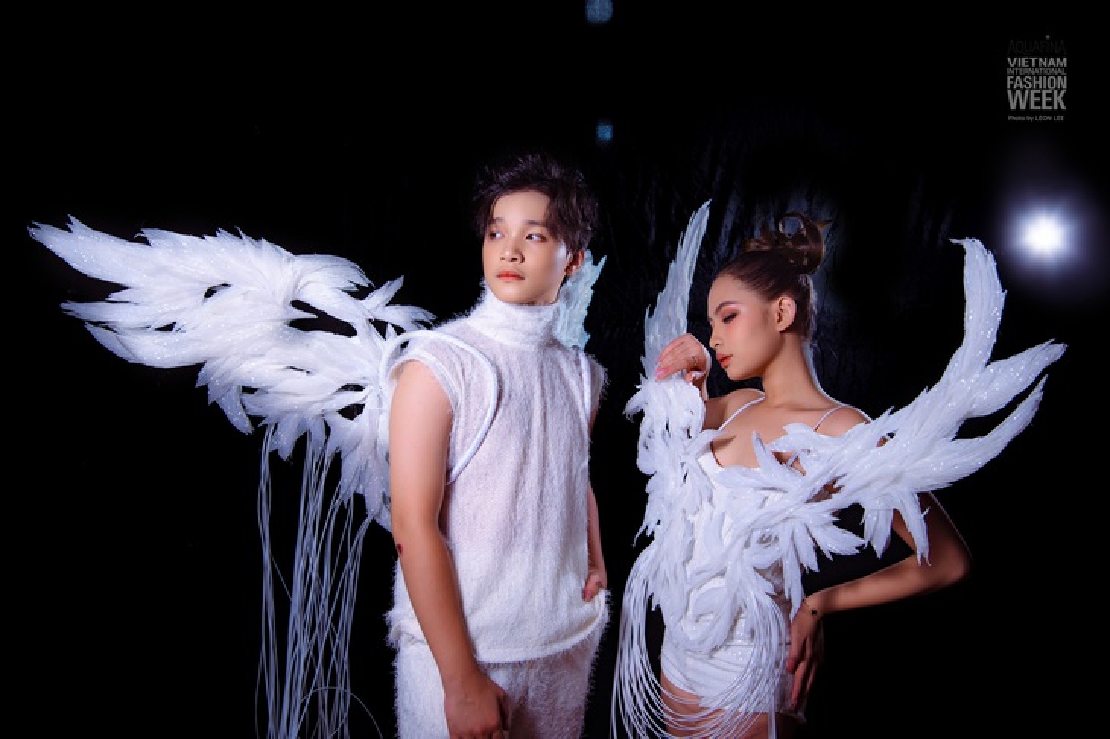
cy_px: 370
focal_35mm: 32
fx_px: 986
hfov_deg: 58.7
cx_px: 555
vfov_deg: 41.1
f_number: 7.1
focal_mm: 32
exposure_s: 1/125
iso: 200
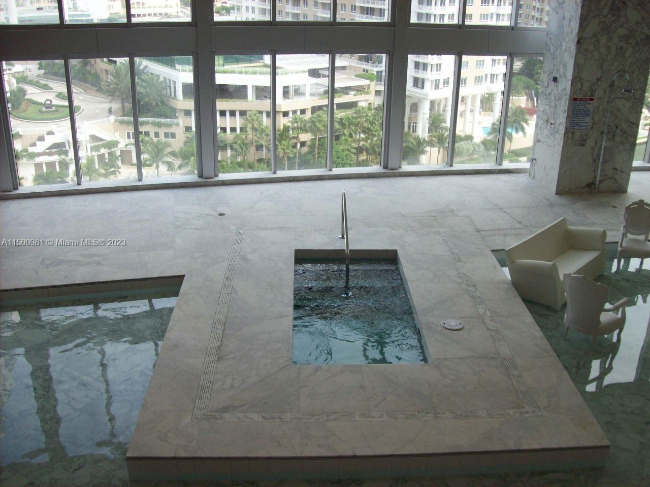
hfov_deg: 51.4
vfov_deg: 39.7
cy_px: 244
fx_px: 676
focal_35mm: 36
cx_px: 325
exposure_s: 1/140
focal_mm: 6
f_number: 2.7
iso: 80
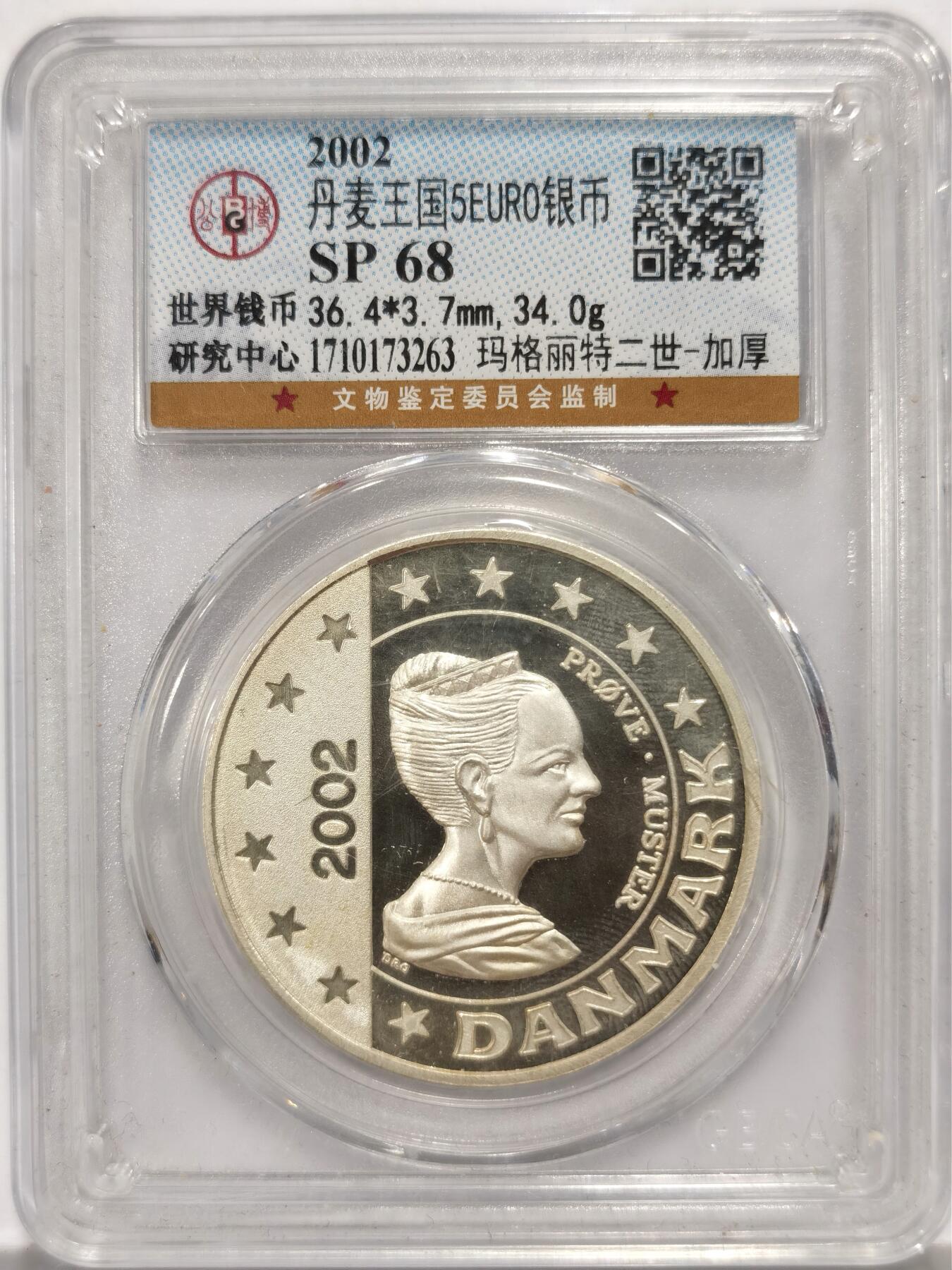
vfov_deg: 35.5
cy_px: 635
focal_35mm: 54
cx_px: 476
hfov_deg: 27.0
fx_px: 1980
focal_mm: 5.56
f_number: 16
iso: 100
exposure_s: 1/100
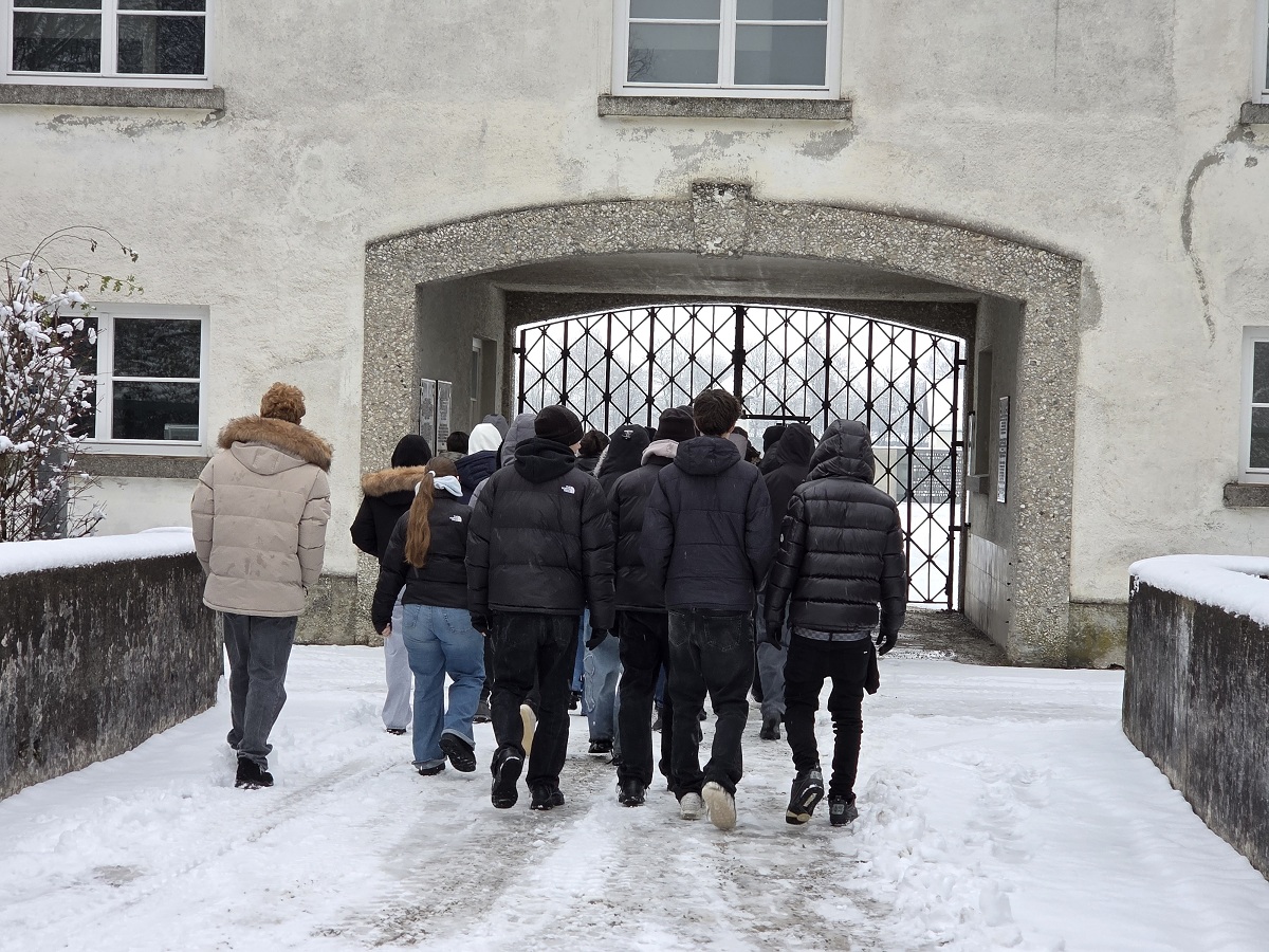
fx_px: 2529
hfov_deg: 28.2
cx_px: 634
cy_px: 476
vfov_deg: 21.3
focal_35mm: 69
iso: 25
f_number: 2.4
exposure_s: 1/145
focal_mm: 7
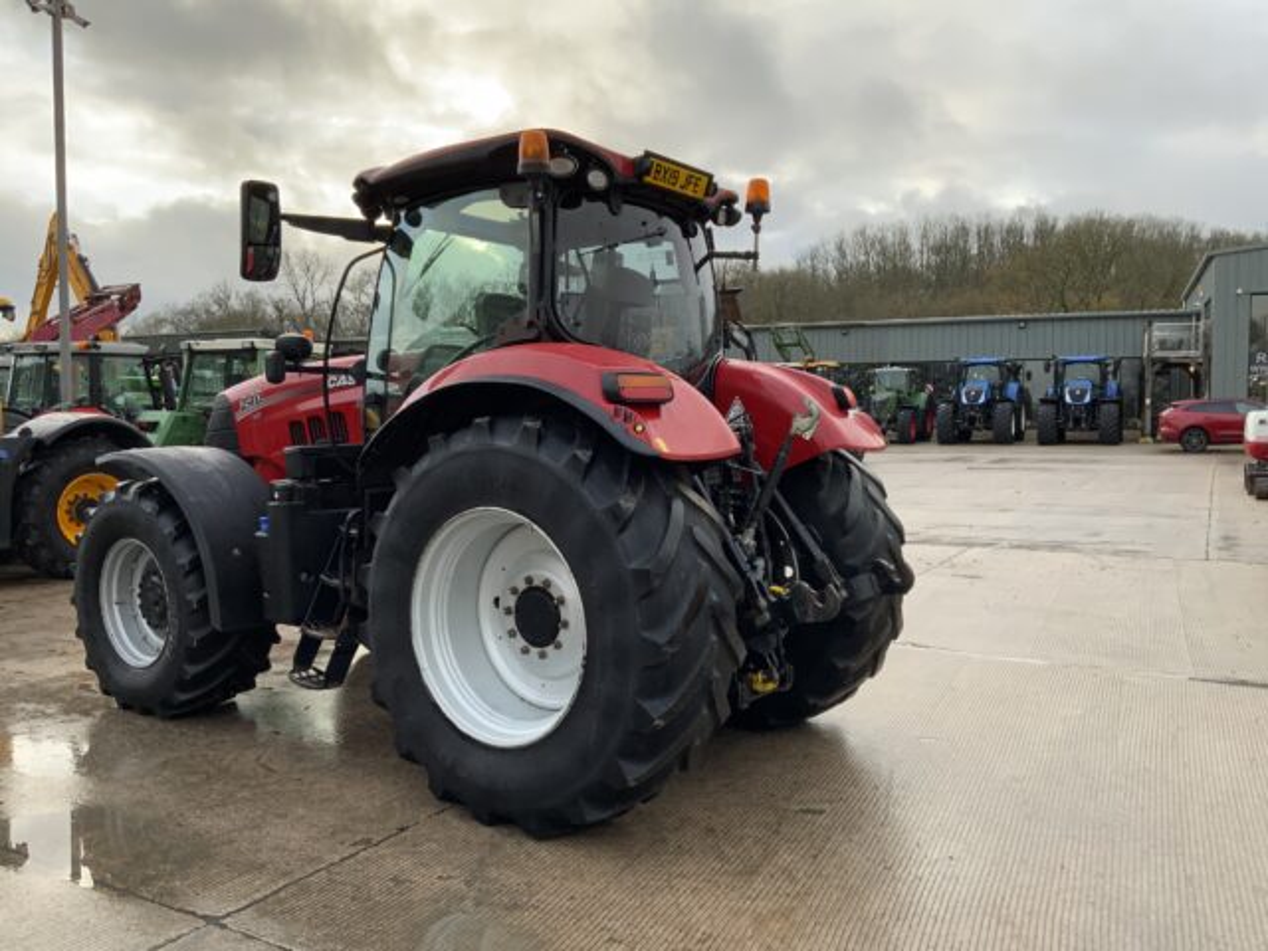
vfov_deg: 48.2
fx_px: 1062
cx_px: 634
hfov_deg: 61.7
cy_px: 476
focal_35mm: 29
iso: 16
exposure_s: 1/299
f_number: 1.8
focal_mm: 3
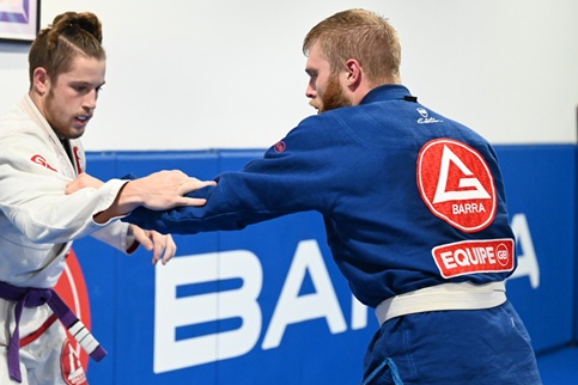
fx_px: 1397
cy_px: 178
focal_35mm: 87
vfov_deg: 15.7
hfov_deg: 23.4
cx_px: 269
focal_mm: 70
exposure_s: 1/500
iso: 10000
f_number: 2.8
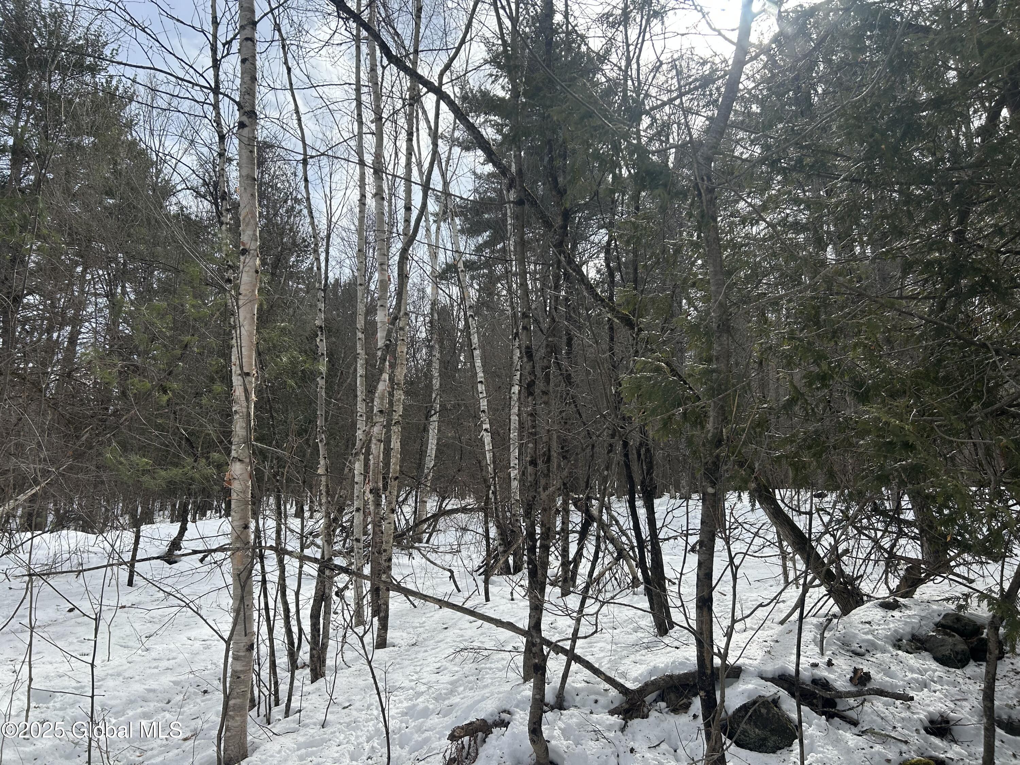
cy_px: 382
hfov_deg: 67.3
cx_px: 510
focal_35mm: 26
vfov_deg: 53.1
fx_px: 766
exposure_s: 1/2404
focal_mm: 5.7
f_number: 1.5
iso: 50
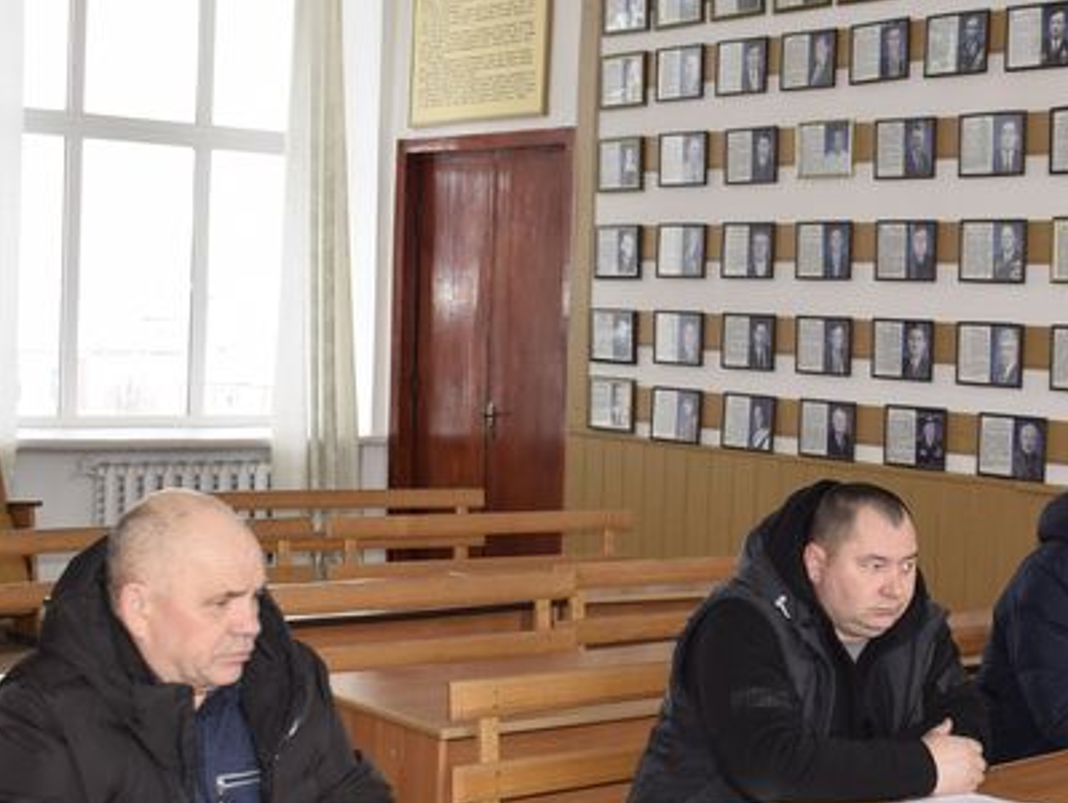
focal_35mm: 65
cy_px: 412
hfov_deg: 29.2
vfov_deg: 22.6
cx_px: 832
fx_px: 2007
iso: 400
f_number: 5.6
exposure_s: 1/125
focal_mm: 24
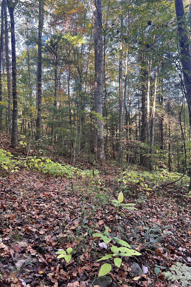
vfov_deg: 65.5
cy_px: 144
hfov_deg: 46.4
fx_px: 223
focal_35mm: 28
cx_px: 89
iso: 125
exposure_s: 1/121
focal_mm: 5.7
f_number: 1.5
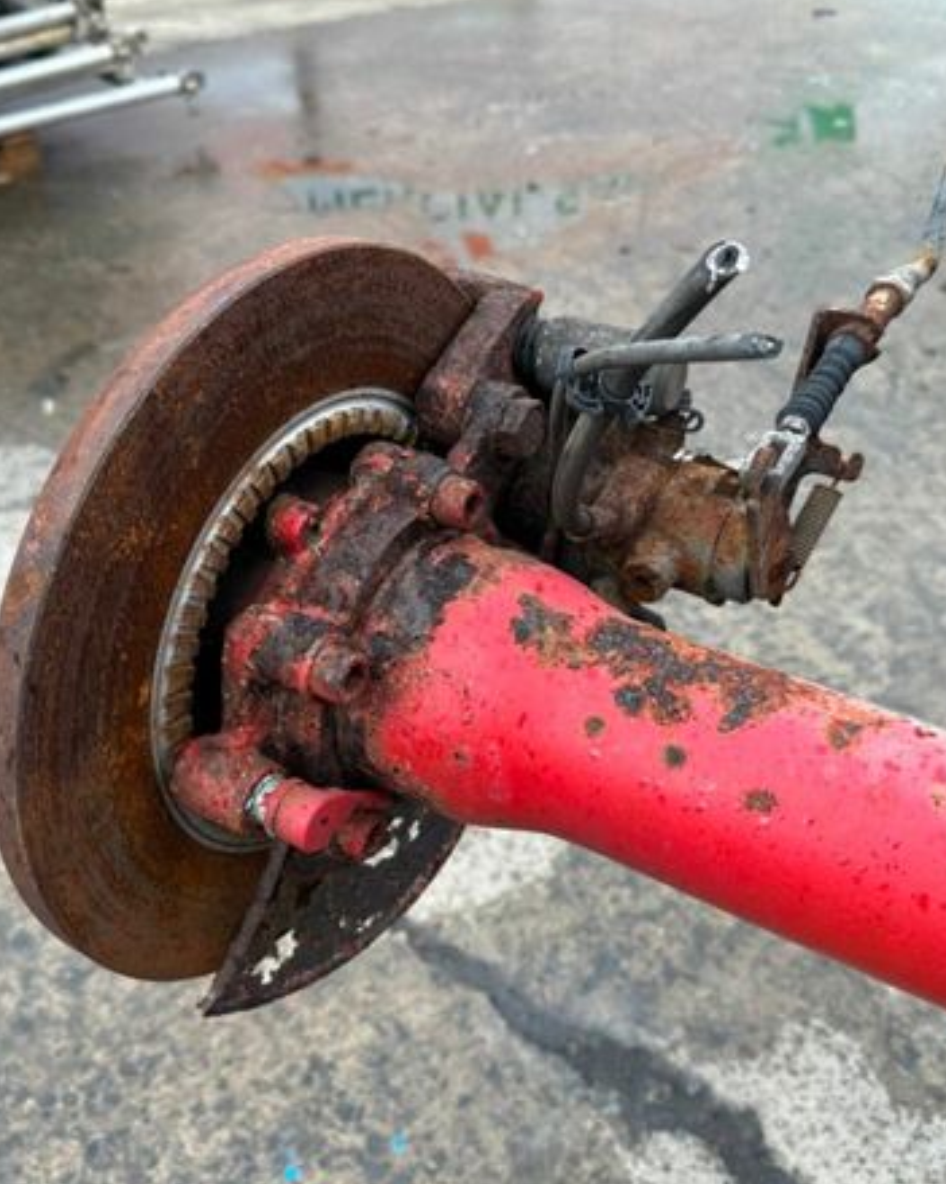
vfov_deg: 55.7
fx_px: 1120
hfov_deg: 45.8
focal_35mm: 32
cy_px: 585
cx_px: 491
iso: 80
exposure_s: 1/797
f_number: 1.78
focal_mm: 6.86
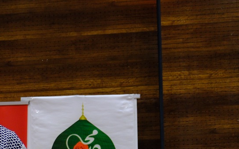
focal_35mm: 307
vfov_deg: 4.3
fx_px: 2000
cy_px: 162
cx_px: -55
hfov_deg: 6.8
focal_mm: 80
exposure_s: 1/20
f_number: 4
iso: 1250
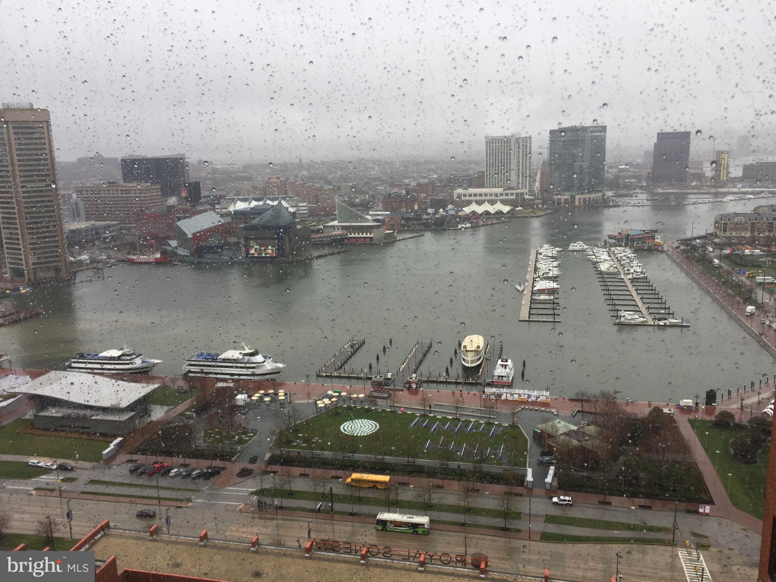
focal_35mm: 29
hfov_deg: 61.7
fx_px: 650
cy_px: 291
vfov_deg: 48.2
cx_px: 388
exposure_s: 1/124
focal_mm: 4.15
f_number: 2.2
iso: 32
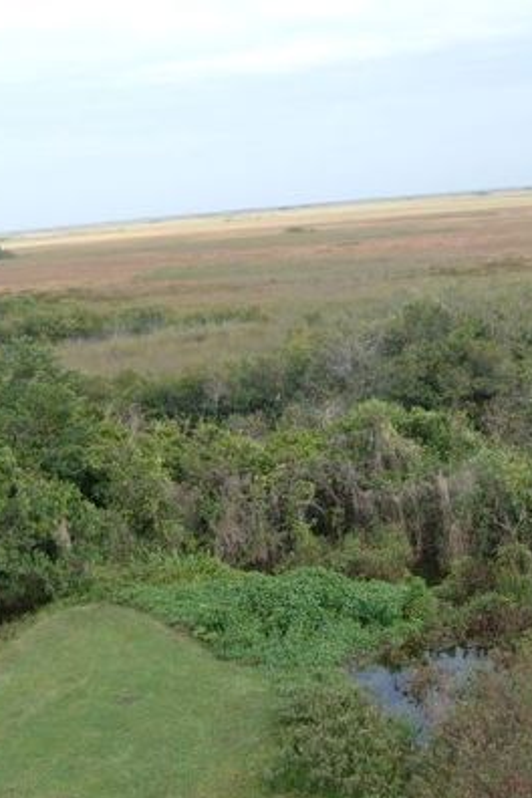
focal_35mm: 49
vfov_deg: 40.3
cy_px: 399
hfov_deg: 27.3
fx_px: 1086
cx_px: 380
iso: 80
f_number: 7.1
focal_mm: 5.8
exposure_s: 1/90
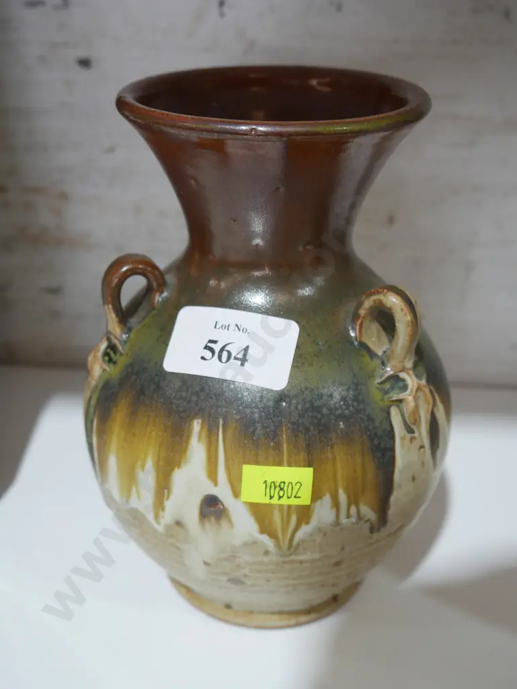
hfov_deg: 36.0
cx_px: 258
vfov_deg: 46.8
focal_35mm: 40
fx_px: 796
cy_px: 344
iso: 500
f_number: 4.5
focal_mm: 20
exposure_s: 1/60
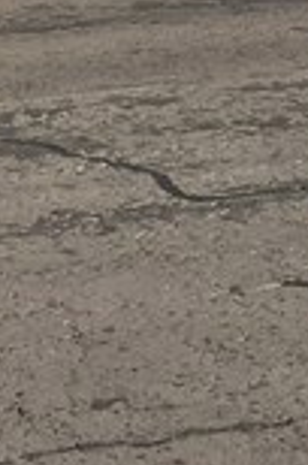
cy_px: -405
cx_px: 112
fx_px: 2591
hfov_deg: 6.8
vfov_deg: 9.7
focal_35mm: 201
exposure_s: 1/3968
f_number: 2.2
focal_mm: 4.15
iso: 32
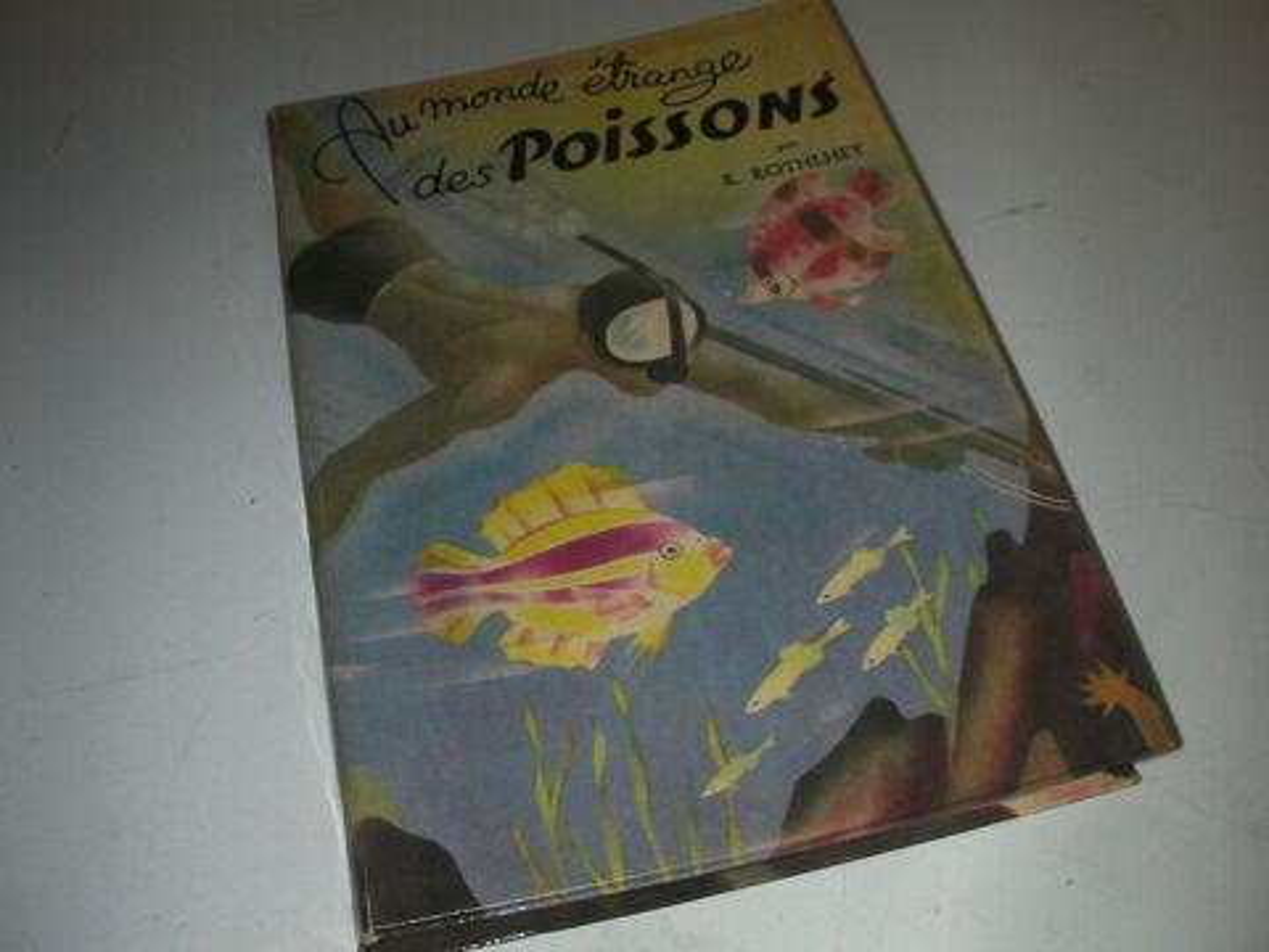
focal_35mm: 38
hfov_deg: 49.0
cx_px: 634
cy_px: 476
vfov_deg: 37.7
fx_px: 1393
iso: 200
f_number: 5.6
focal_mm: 6.3
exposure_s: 1/30
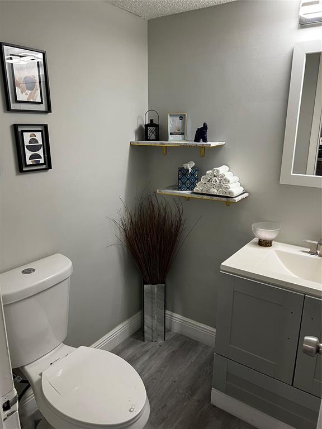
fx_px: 322
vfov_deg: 67.3
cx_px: 161
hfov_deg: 53.1
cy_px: 214
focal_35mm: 26
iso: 125
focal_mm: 5.7
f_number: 1.5
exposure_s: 1/60
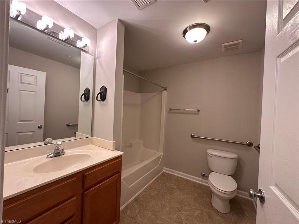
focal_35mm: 14
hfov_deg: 102.1
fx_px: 121
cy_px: 112
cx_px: 150
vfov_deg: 85.7
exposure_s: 1/120
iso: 200
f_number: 2.2
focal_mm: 2.22
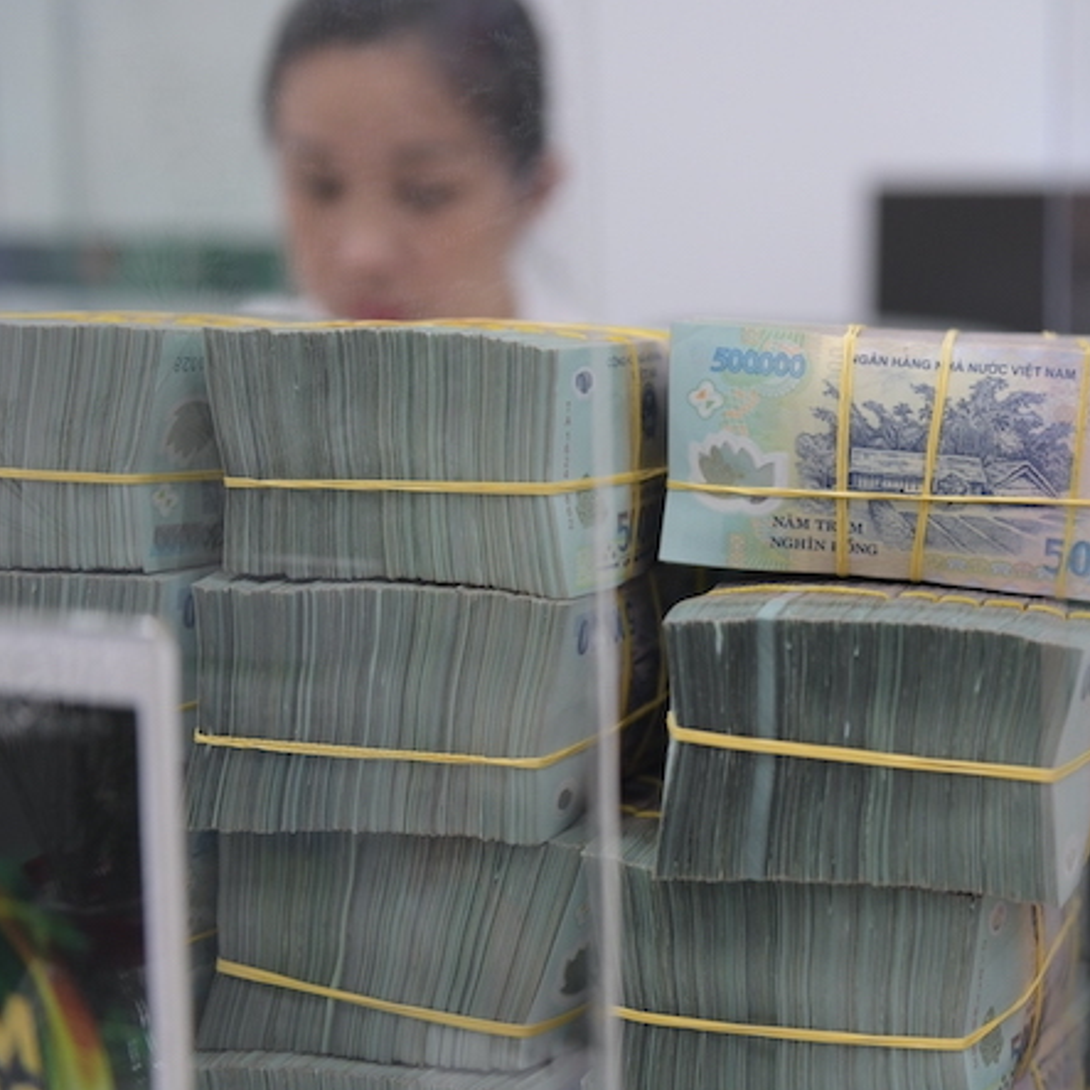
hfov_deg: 28.9
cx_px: 873
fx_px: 2066
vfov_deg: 29.6
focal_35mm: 58
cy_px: 536
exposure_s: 1/250
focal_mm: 42
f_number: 2.8
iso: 1000
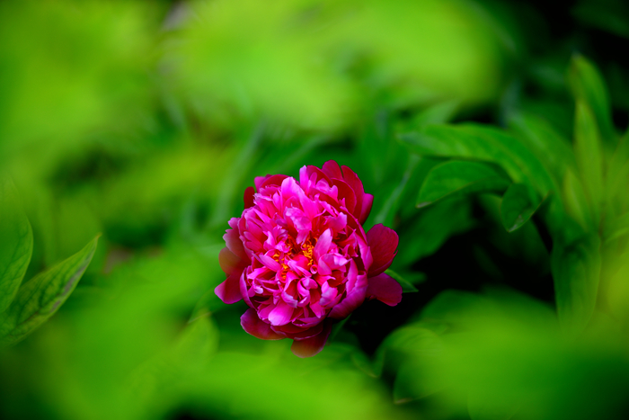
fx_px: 3495
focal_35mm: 200
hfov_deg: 10.3
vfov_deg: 6.9
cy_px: 210
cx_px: 314
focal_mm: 200
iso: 200
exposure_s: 1/320
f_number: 2.8
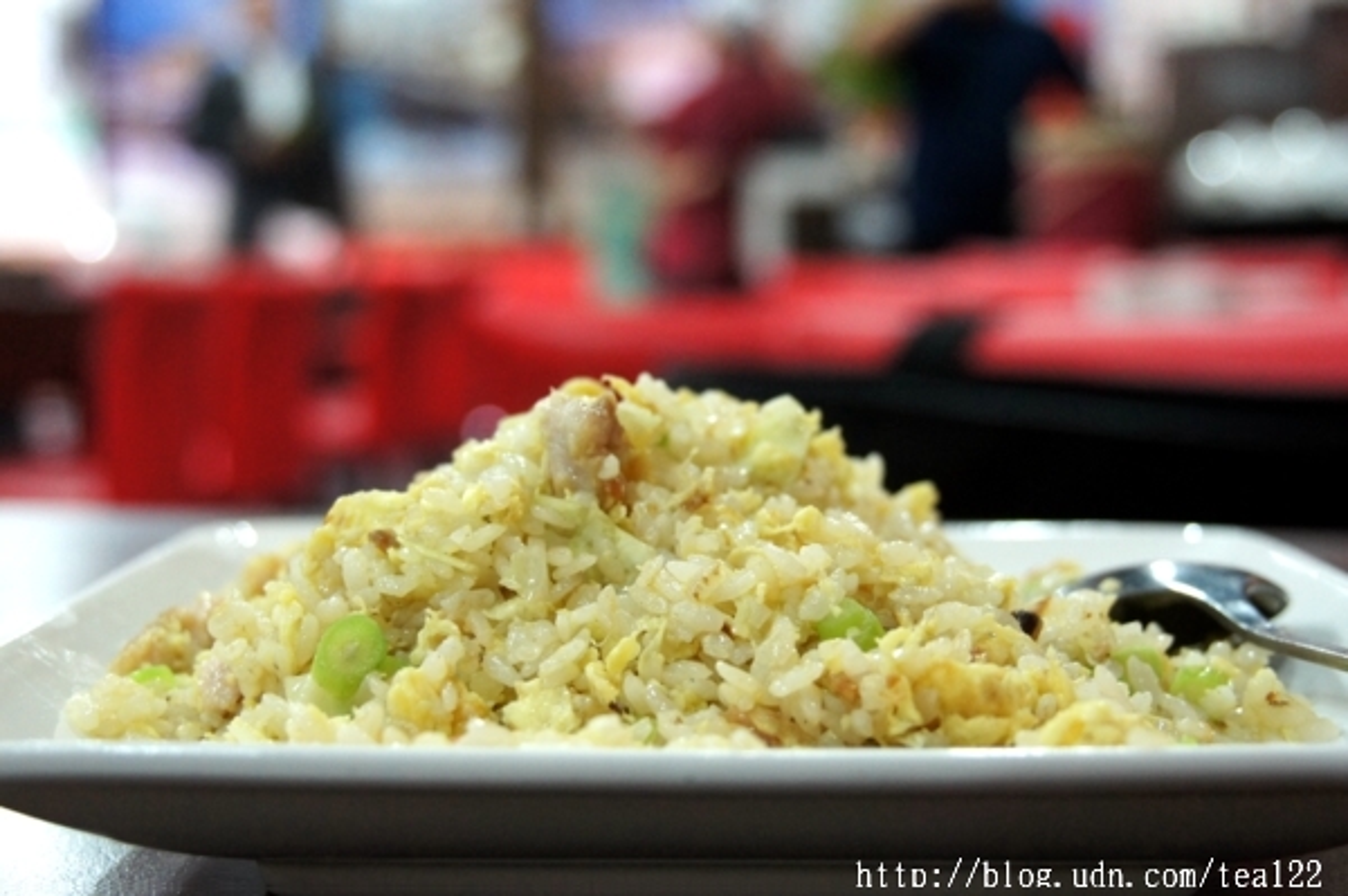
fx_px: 2076
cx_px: 674
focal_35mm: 56
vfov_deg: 24.4
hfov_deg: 36.0
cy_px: 448
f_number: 4.5
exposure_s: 1/40
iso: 1600
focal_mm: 37
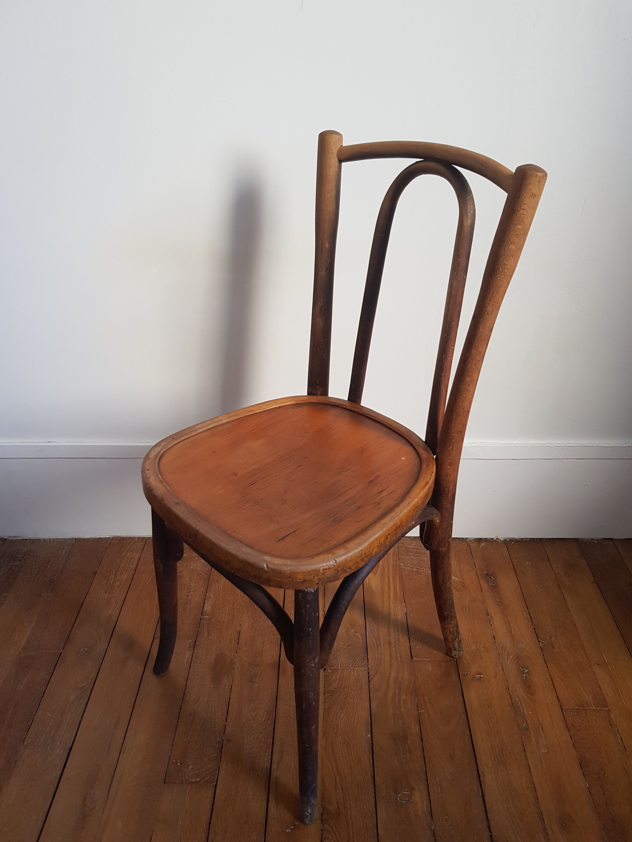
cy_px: 421
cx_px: 316
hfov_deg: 53.1
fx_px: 633
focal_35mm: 26
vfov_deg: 67.3
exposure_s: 1/50
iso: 100
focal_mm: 4.2
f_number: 1.7
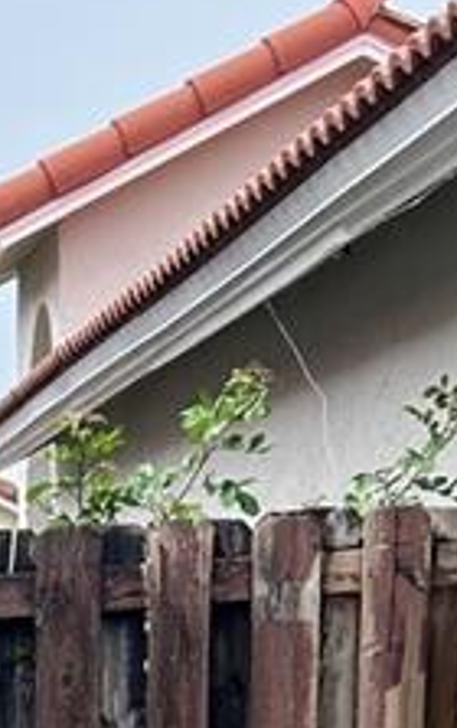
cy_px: 1283
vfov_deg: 12.9
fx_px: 2940
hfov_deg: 8.7
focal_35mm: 148
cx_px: -245
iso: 50
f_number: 1.5
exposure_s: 1/1669
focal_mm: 5.7
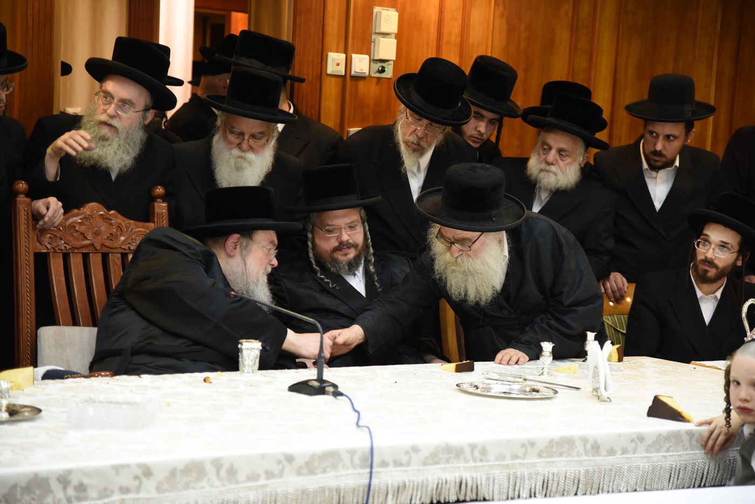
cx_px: 378
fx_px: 2056
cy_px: 252
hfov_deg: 20.8
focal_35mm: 98
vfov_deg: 14.0
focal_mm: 98
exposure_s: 1/100
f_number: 4
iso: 1600
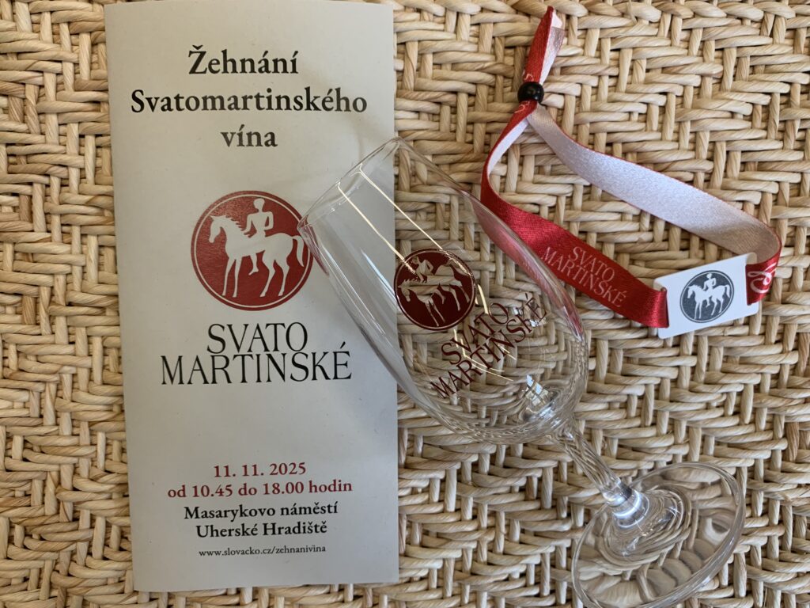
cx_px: 405
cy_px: 304
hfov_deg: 67.3
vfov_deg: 53.1
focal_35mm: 26
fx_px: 608
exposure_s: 1/50
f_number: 1.8
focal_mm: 4.25
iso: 80
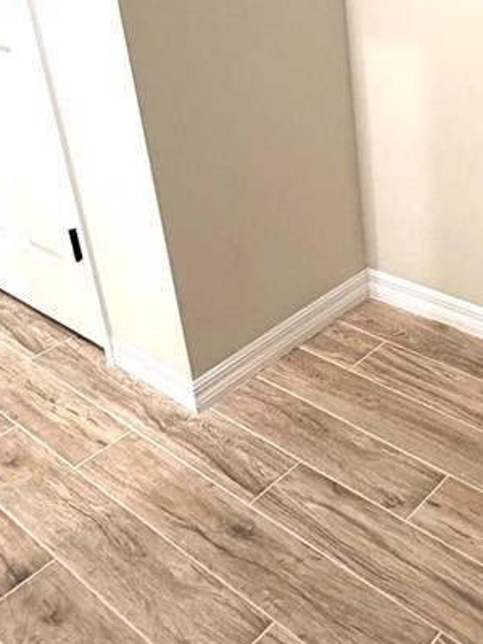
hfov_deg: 32.8
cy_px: 188
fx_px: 781
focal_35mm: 42
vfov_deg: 43.8
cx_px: 422
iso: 320
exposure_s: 1/60
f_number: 2.2
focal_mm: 2.22
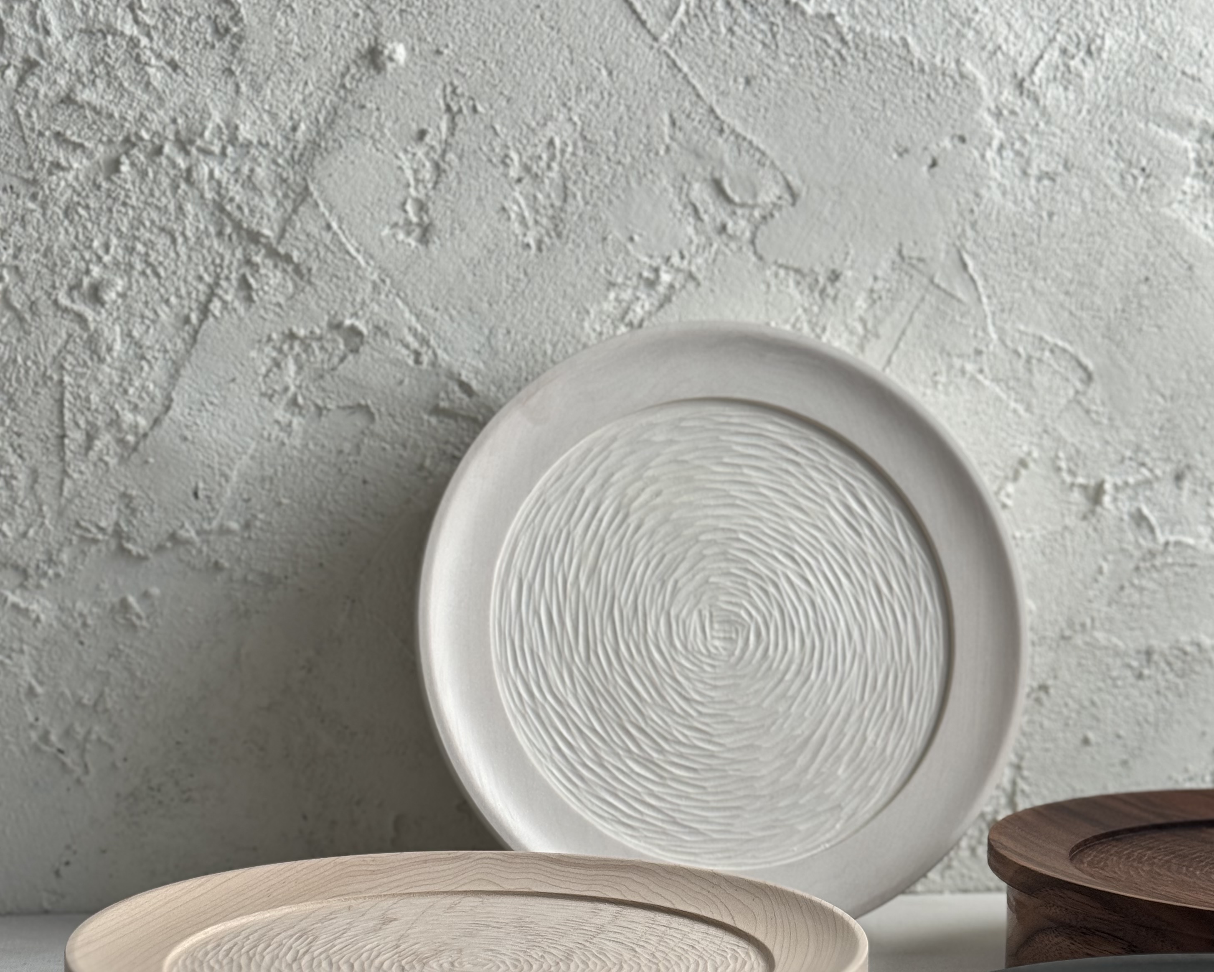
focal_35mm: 65
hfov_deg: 29.1
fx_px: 2336
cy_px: 746
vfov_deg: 23.2
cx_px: 631
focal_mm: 6.76
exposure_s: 1/61
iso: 100
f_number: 1.78
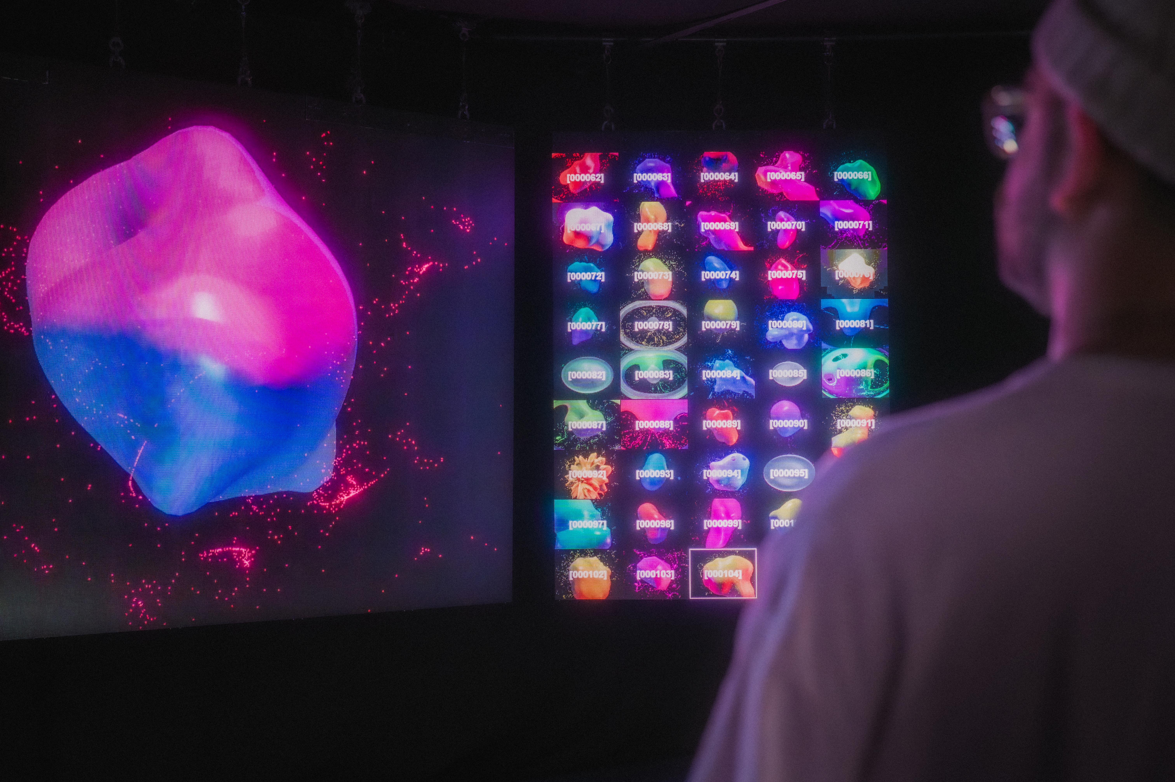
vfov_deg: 31.1
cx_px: 588
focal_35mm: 43
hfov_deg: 45.5
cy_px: 391
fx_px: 1403
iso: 3200
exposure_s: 1/50
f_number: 3.5
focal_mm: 43
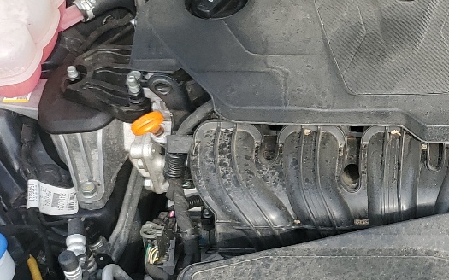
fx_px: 1028
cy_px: 135
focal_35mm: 84
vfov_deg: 15.5
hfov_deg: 23.4
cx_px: 472
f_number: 1.5
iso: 50
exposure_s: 1/1000
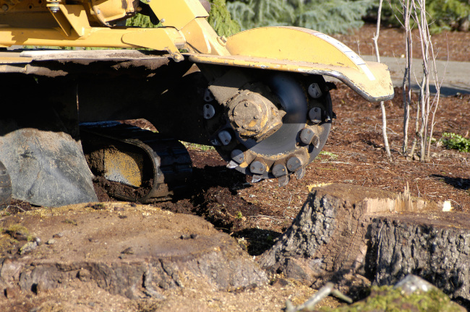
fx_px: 2054
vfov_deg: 8.7
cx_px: 235
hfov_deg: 13.1
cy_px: 156
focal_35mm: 158
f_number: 5.6
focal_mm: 105
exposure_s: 1/500
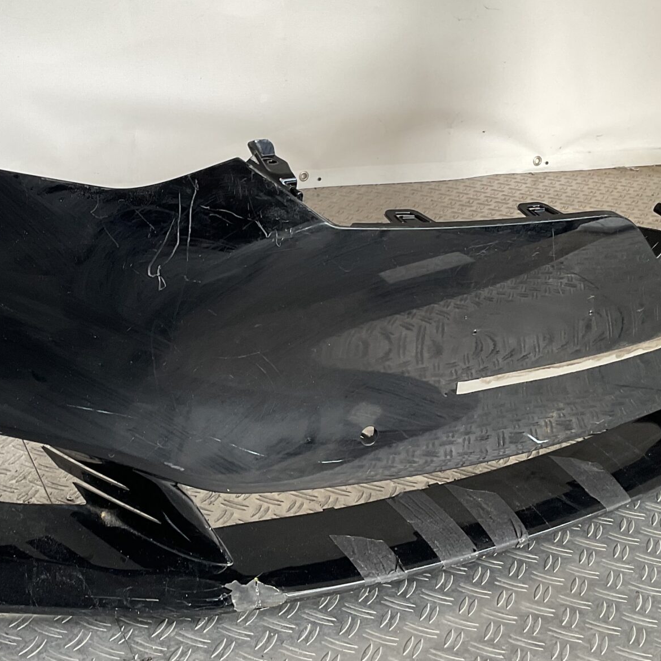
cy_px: 277
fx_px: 1210
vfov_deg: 30.5
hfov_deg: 30.1
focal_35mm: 56
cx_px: 173
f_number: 1.8
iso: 32
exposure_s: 1/100
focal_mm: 3
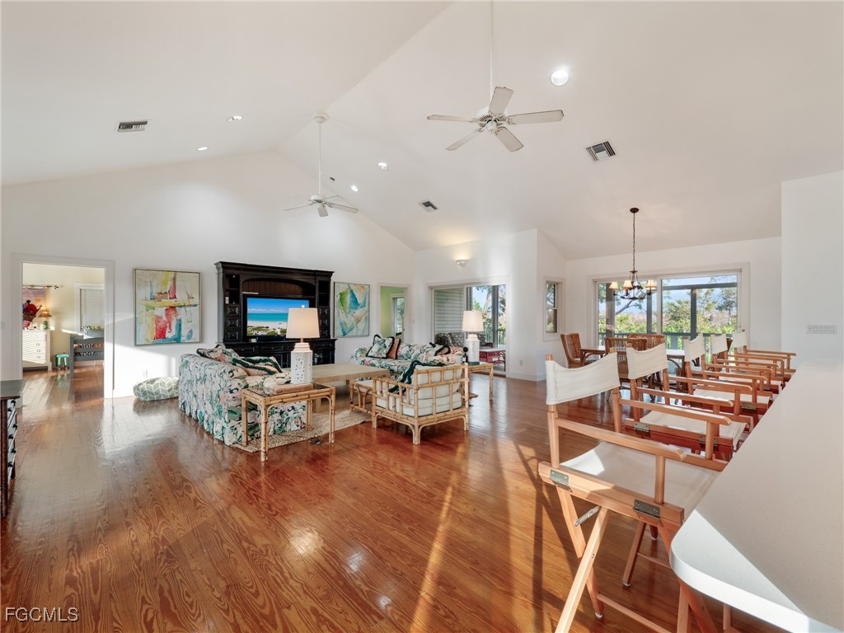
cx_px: 422
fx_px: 341
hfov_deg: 102.1
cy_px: 316
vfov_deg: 85.7
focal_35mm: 14
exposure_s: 1/6
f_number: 7.1
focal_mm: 7
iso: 200
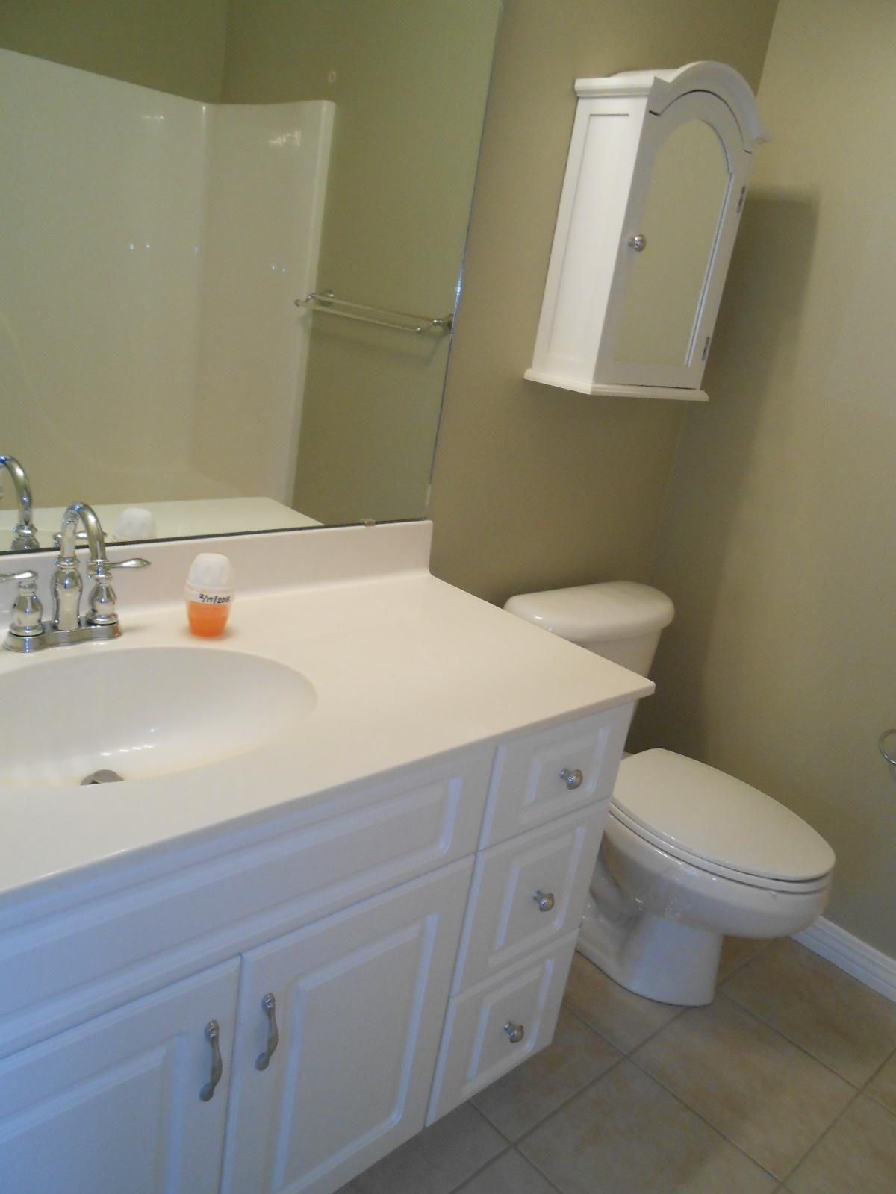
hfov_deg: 53.1
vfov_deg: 67.3
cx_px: 448
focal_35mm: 26
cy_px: 597
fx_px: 897
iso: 250
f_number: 3.5
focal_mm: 4.6
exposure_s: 1/30
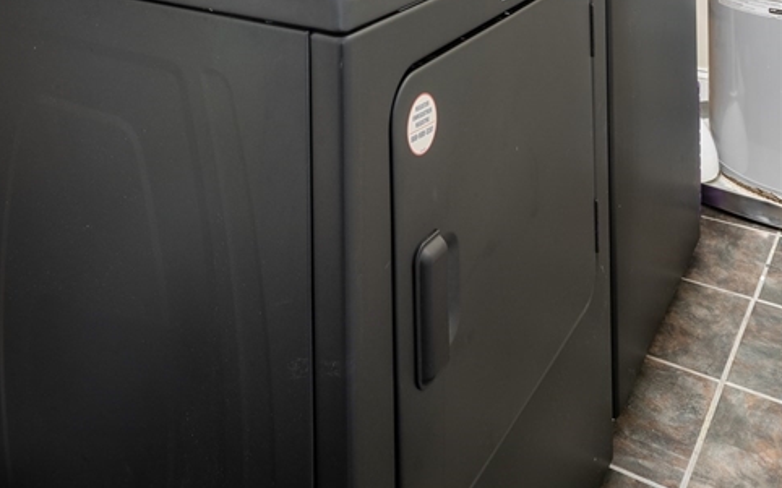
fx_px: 831
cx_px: 368
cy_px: -50
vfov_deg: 29.5
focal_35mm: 39
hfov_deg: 50.4
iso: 64
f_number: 18
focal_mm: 24
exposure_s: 8
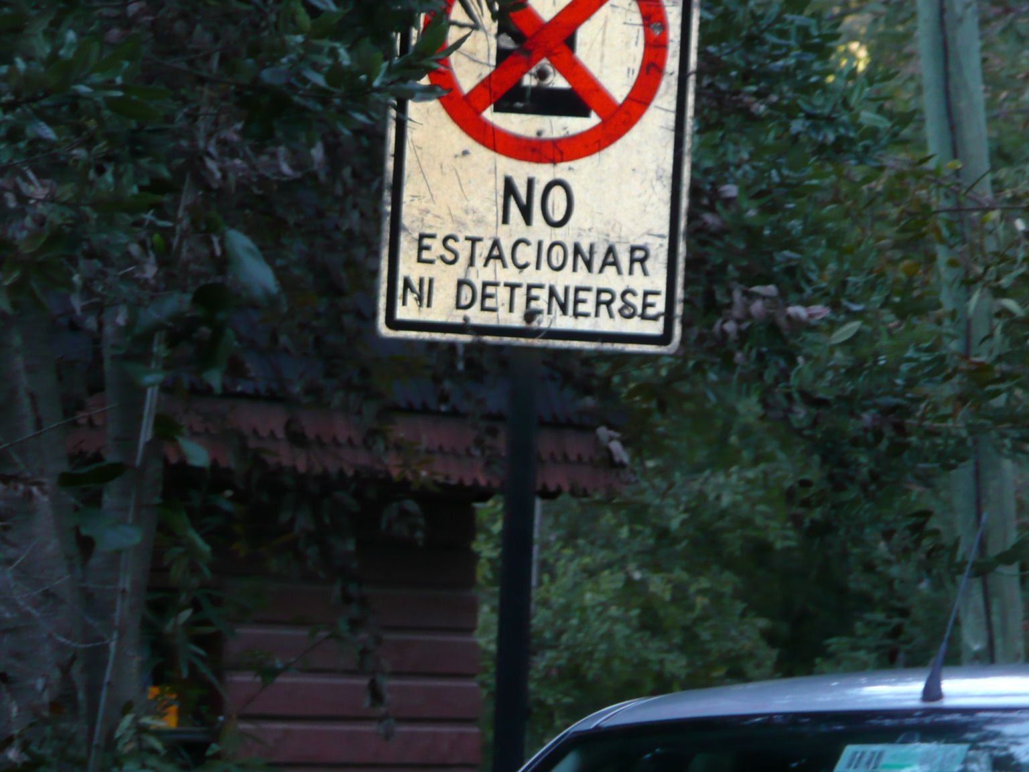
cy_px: 386
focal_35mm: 336
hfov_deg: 5.9
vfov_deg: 4.4
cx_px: 514
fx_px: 9988
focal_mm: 46
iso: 200
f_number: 4.9
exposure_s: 1/30
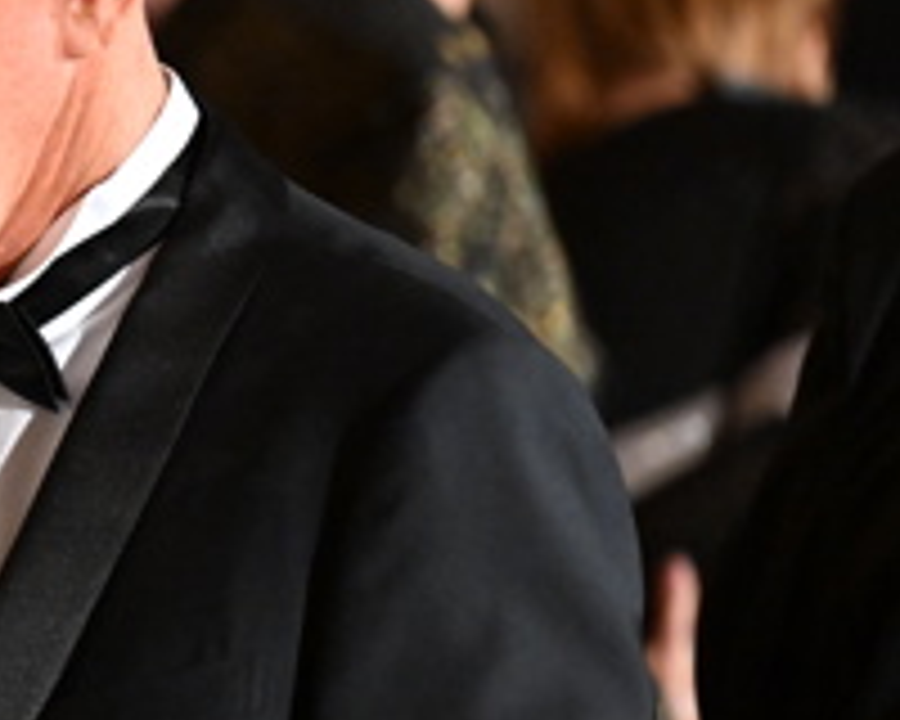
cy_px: 544
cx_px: -616
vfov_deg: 2.5
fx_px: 16808
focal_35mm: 631
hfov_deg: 3.1
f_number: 3.5
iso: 8000
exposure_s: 1/200
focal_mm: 195
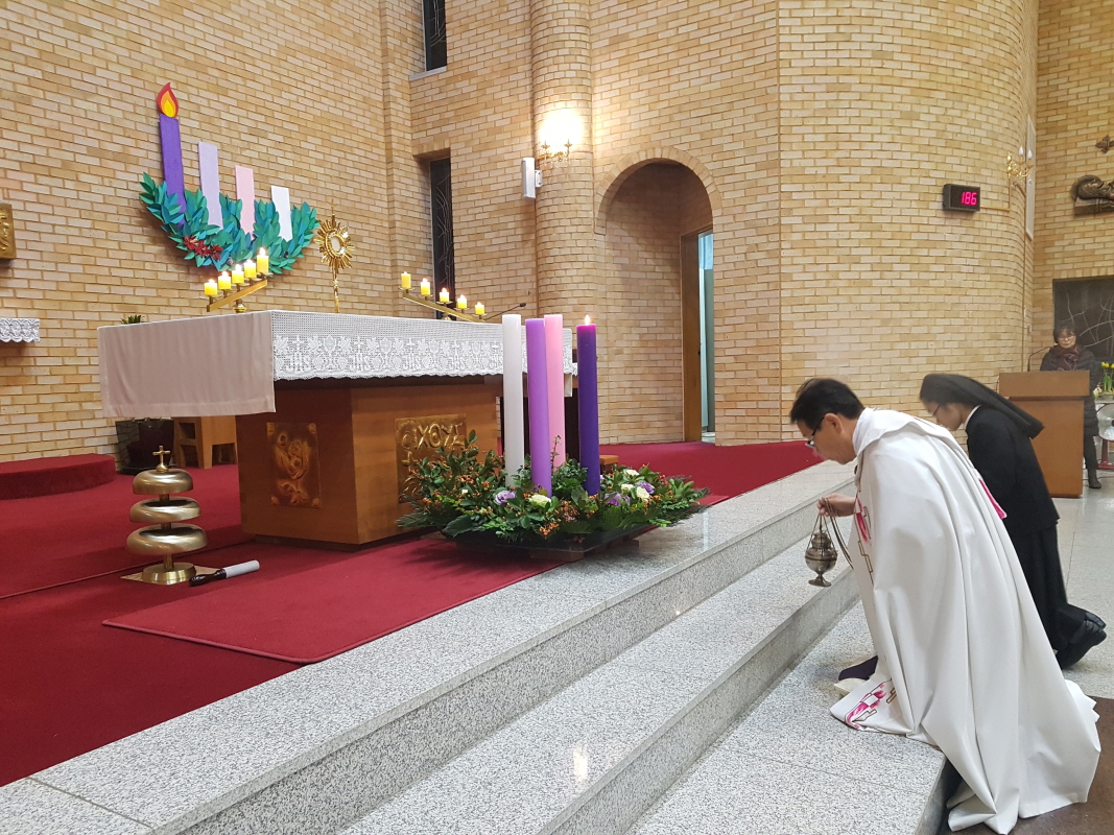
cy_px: 418
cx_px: 557
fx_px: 837
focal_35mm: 26
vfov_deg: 53.1
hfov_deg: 67.3
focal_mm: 4.2
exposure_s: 1/24
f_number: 1.7
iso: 200
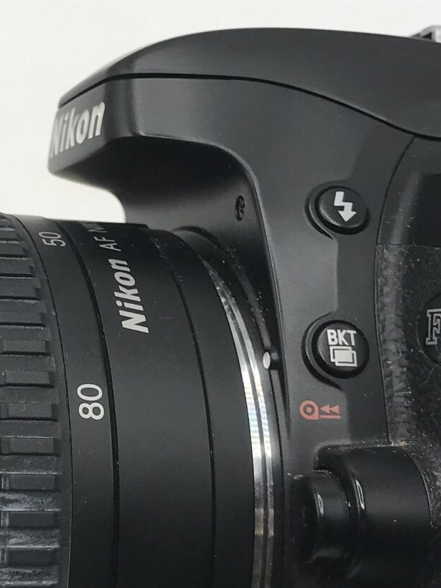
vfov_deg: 22.5
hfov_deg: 16.6
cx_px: -4
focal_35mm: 87
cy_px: 230
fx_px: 1478
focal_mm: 3.99
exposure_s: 1/570
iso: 20
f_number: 1.8
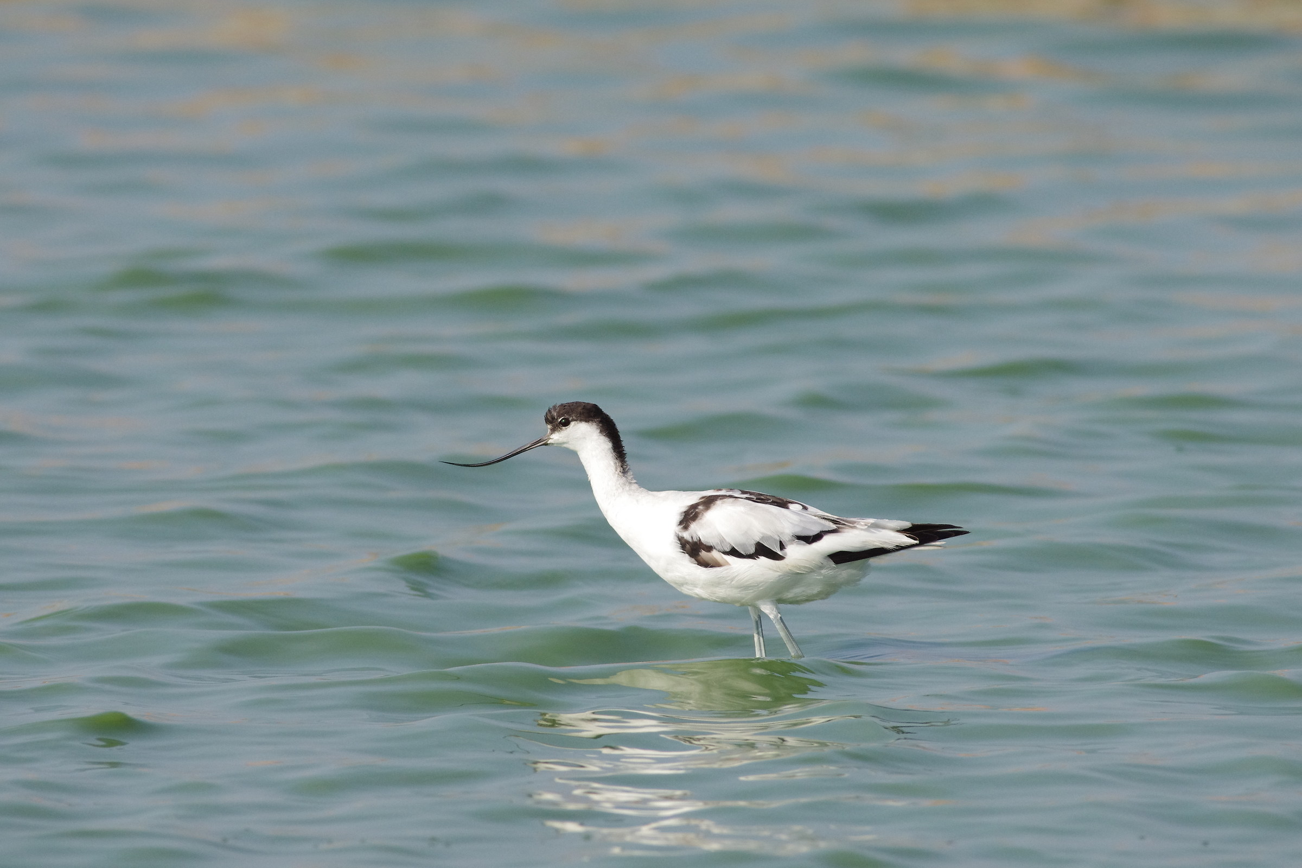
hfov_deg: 2.5
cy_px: 434
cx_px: 651
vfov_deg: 1.6
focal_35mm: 840
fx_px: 30378
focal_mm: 560
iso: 1000
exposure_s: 1/800
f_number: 8
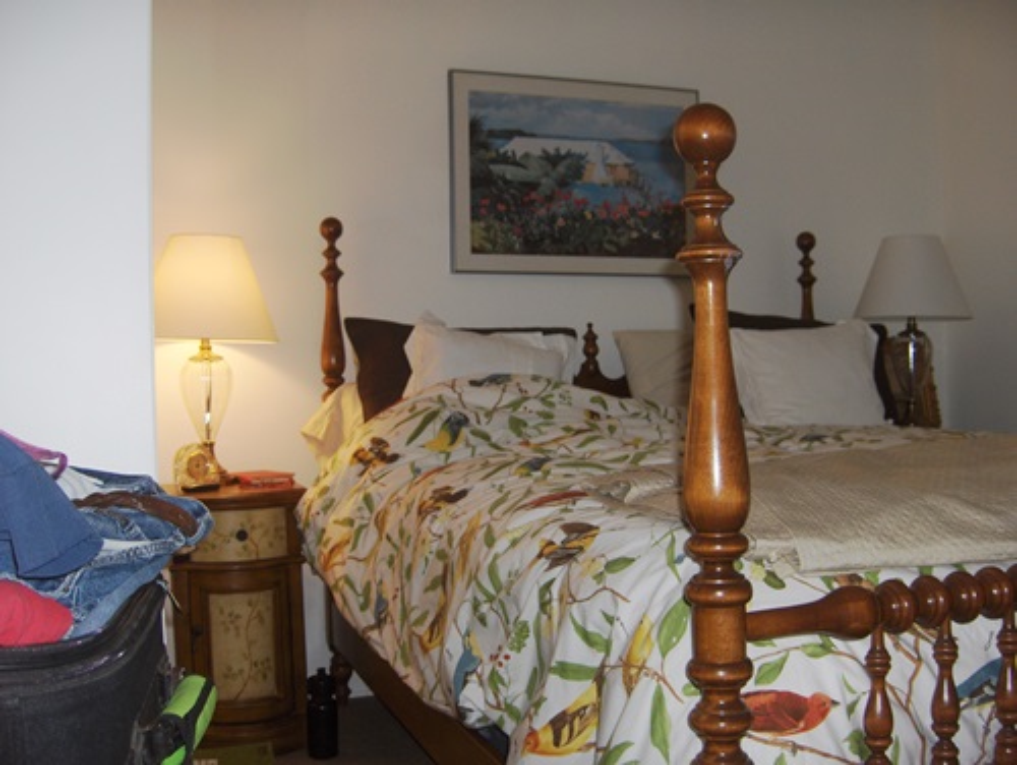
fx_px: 1147
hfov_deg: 47.8
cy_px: 382
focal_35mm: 39
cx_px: 508
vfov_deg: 36.9
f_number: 2.8
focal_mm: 8
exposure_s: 1/60
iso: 100
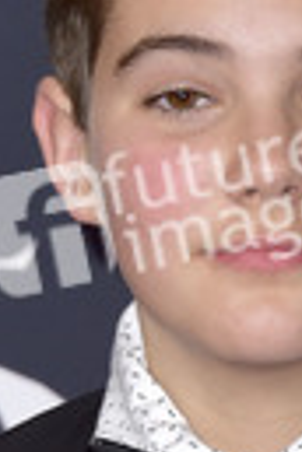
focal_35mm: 496
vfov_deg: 4.2
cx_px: 265
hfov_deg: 2.8
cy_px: 389
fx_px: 6241
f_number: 7.1
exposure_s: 1/250
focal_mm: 160
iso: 320
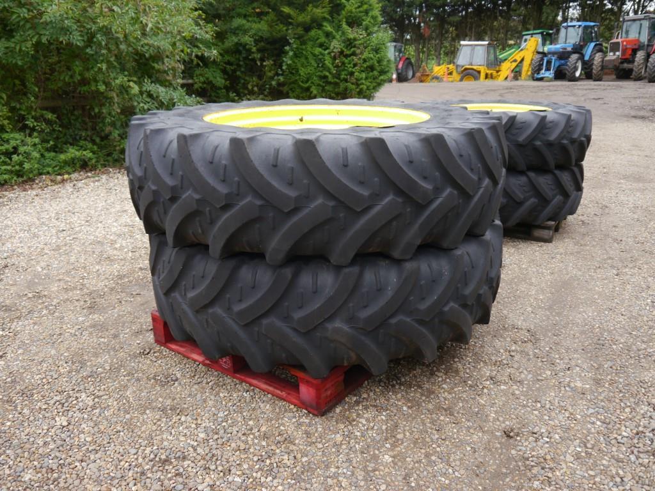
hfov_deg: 60.0
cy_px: 246
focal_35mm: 30
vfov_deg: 46.8
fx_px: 568
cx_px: 328
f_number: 4
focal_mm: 15
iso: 160
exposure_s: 1/125
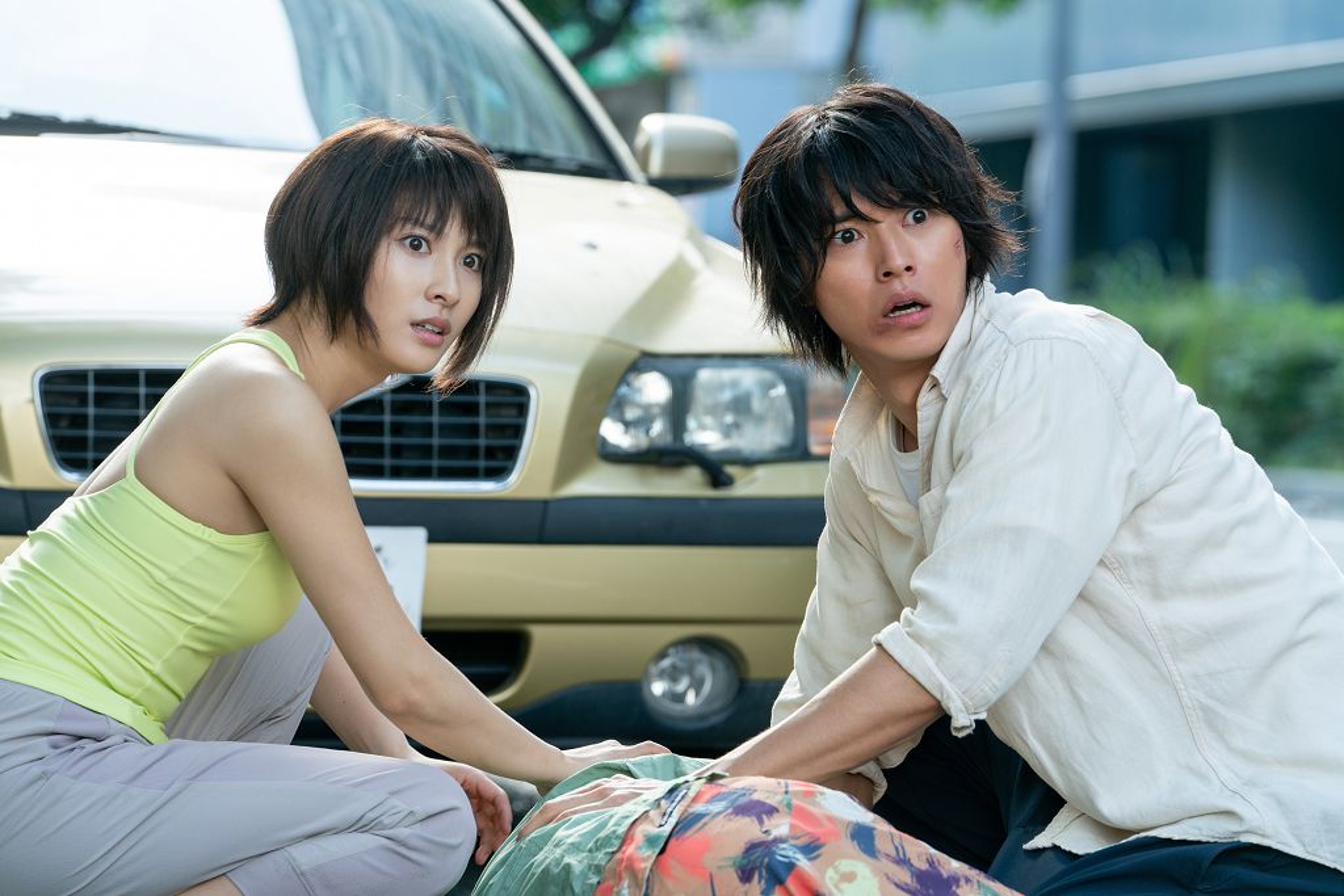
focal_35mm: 171
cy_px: 448
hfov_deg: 12.0
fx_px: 6384
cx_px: 672
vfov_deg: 8.0
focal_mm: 171
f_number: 6.3
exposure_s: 1/125
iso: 640
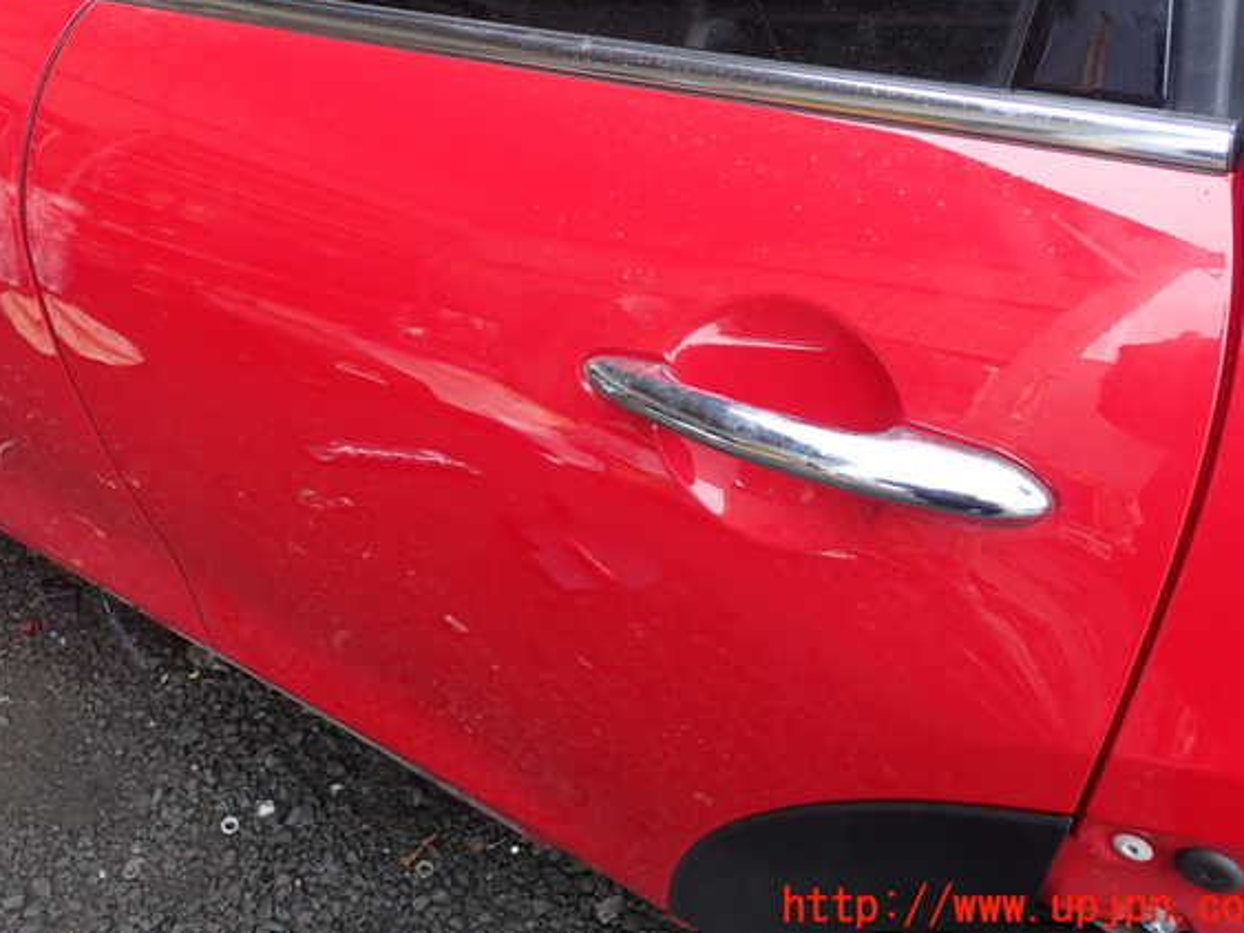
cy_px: 438
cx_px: 619
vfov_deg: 44.1
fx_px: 1150
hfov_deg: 56.8
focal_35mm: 32
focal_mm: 5.4
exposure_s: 1/100
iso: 100
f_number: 3.2
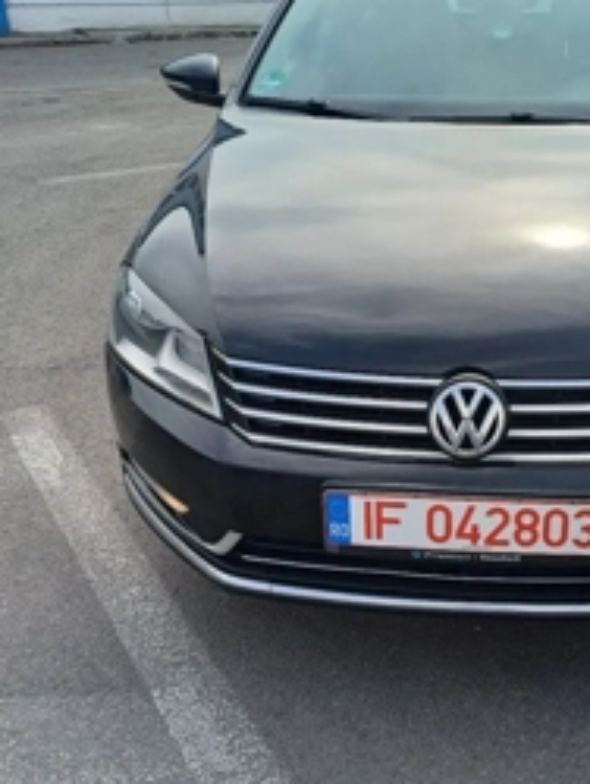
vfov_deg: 46.8
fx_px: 907
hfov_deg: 35.3
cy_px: 398
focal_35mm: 40
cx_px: 439
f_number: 1.8
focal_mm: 4.65
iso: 50
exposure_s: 1/500
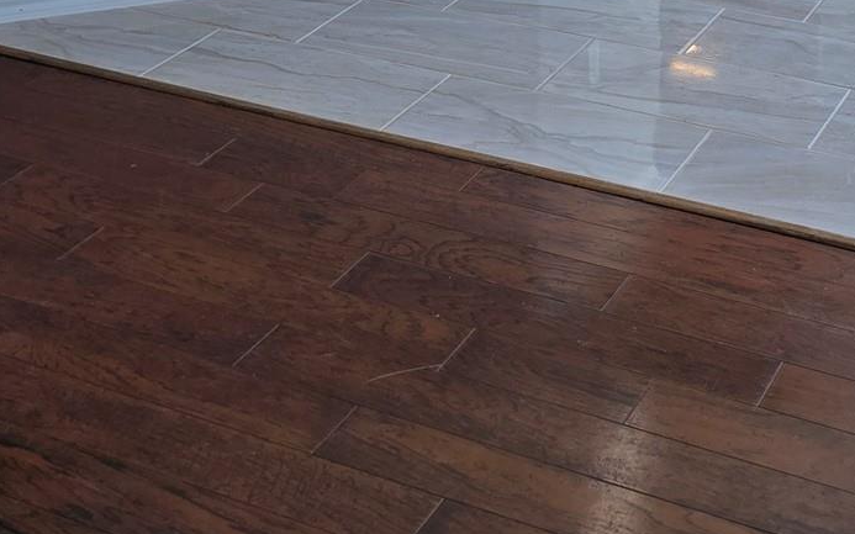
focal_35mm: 72
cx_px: 568
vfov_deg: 15.8
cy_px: -390
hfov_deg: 28.4
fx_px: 1678
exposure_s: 1/120
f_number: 1.7
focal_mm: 6.3
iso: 20
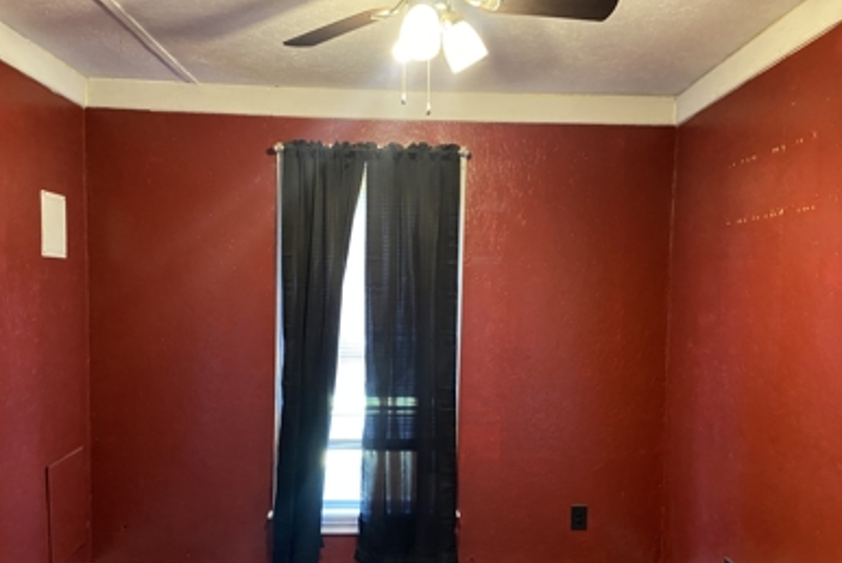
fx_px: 655
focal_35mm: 28
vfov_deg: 46.3
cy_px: 321
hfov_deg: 65.4
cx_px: 428
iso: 500
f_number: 1.8
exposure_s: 1/30
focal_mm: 4.25
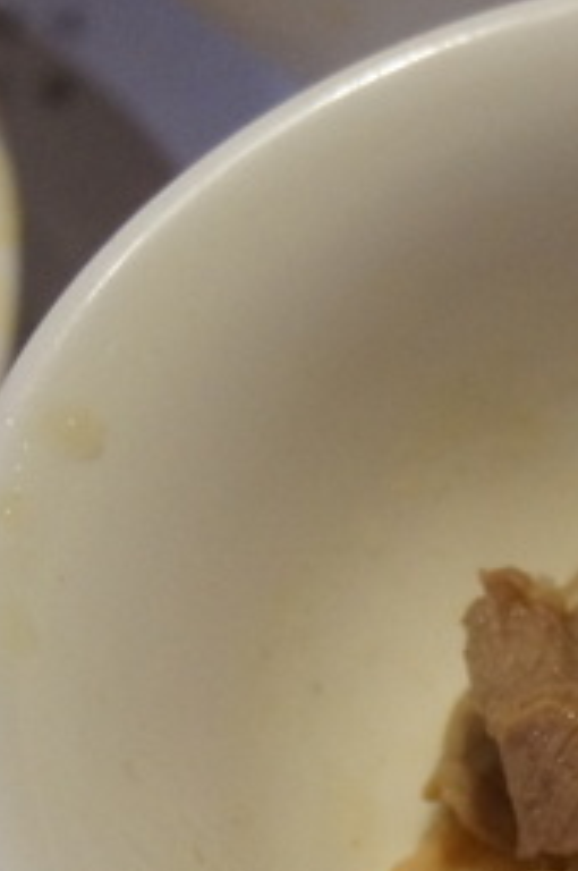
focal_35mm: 105
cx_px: 908
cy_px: 692
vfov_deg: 19.3
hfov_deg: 12.3
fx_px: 2535
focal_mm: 28
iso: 2500
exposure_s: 1/60
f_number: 4.5
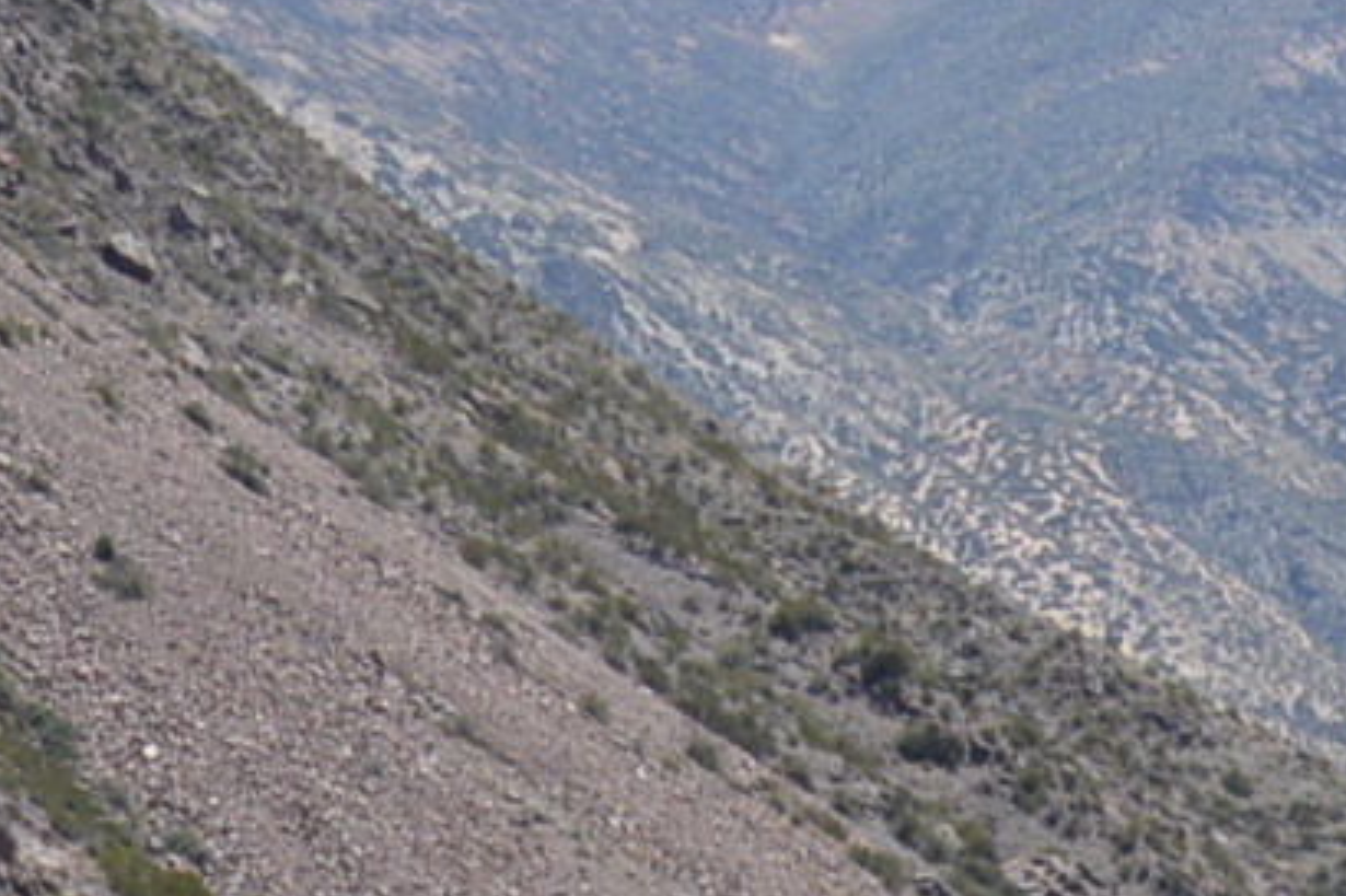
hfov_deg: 9.3
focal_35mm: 220
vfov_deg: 6.2
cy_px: -230
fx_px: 8222
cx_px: 965
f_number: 8
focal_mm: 20
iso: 100
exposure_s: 1/250
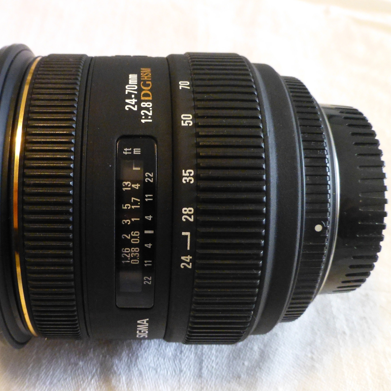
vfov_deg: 46.0
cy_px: 194
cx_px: 139
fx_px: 460
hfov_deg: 45.5
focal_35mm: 36
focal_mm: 5.4
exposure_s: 1/60
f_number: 3.6
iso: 800
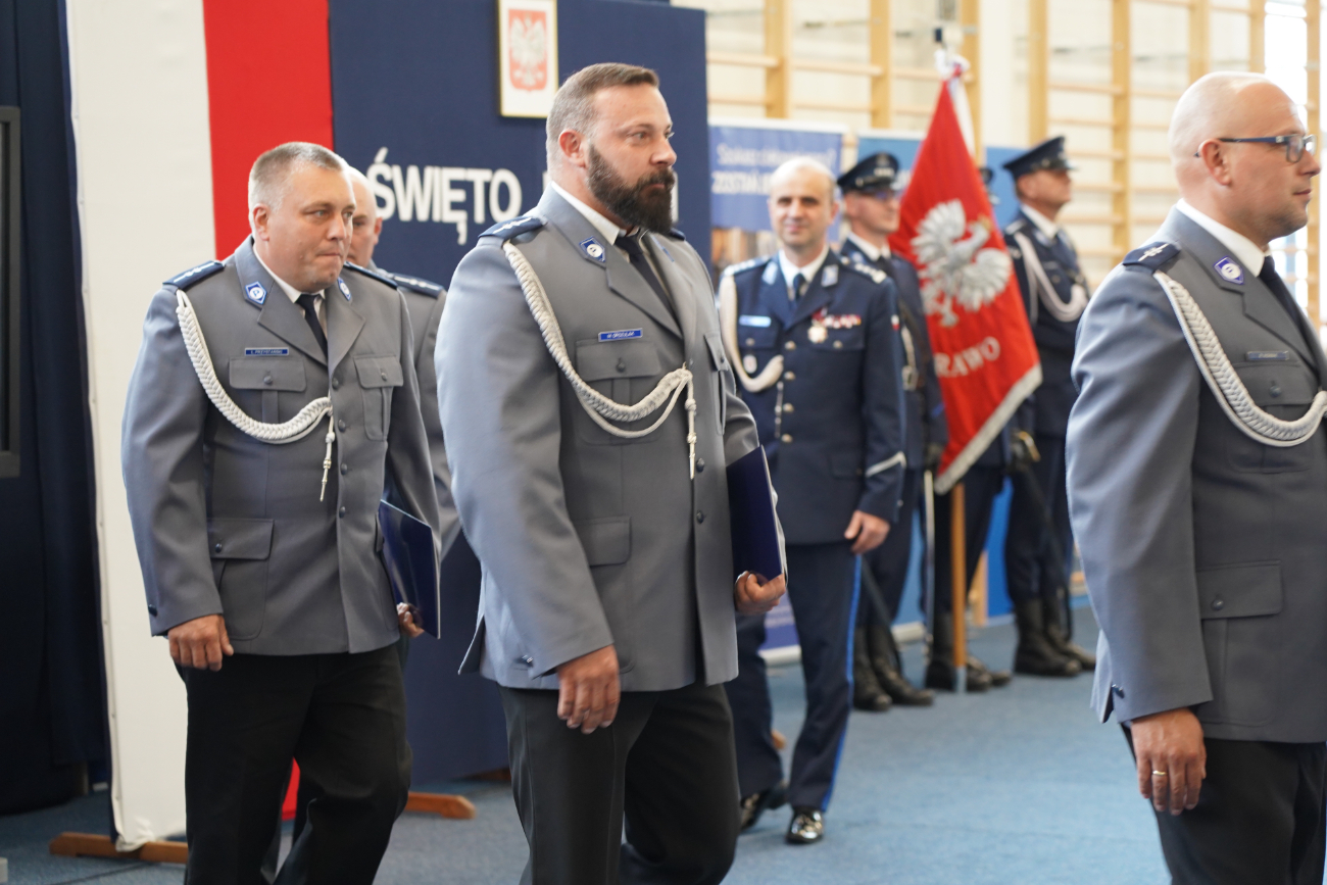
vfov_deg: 13.0
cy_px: 442
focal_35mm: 105
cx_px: 664
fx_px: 3871
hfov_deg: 19.5
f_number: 4
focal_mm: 105
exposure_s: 1/160
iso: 2000
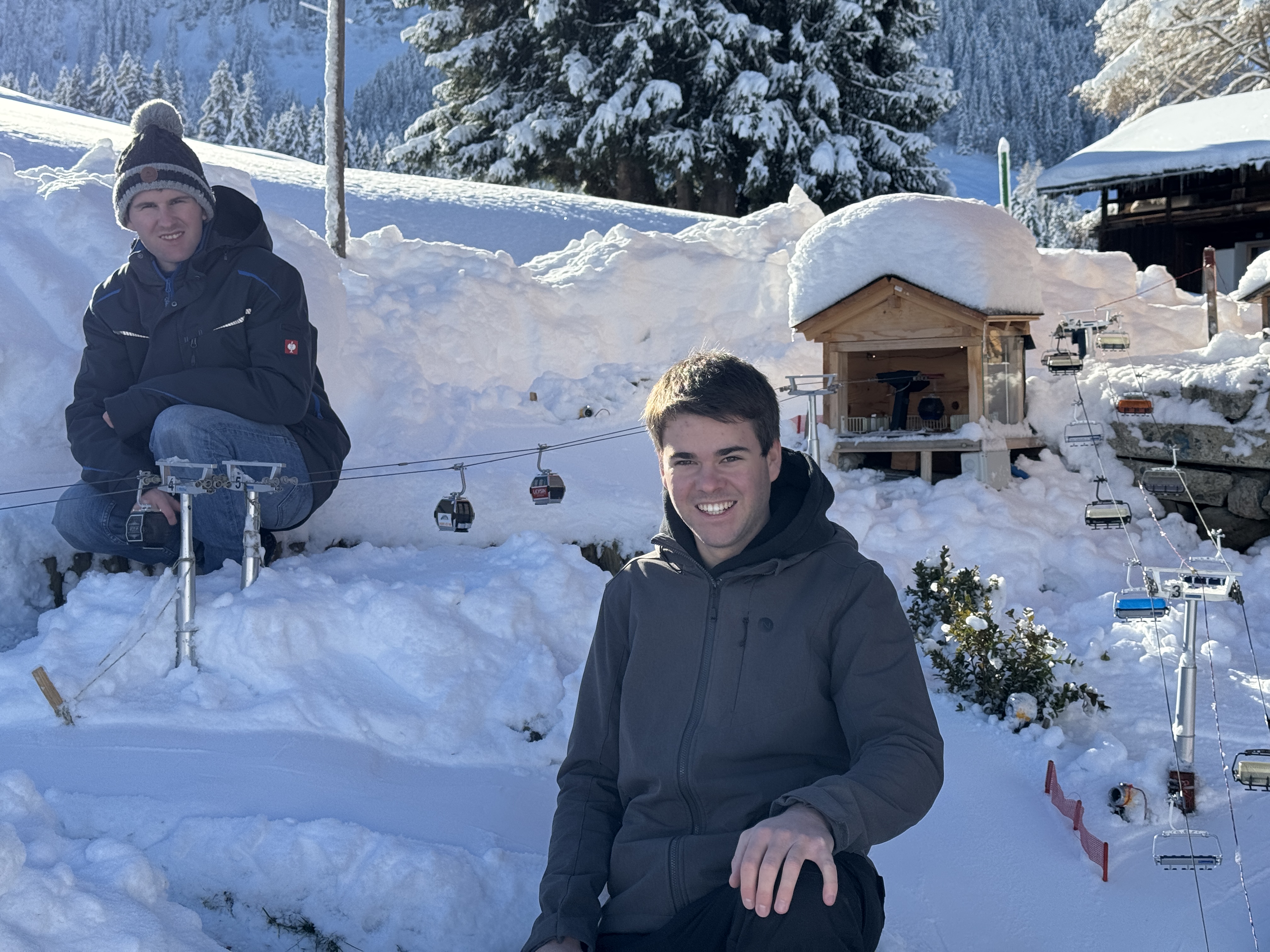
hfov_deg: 39.7
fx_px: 1761
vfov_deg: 30.3
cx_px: 635
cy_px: 476
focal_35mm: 48
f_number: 1.78
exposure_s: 1/3610
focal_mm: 6.76
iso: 64
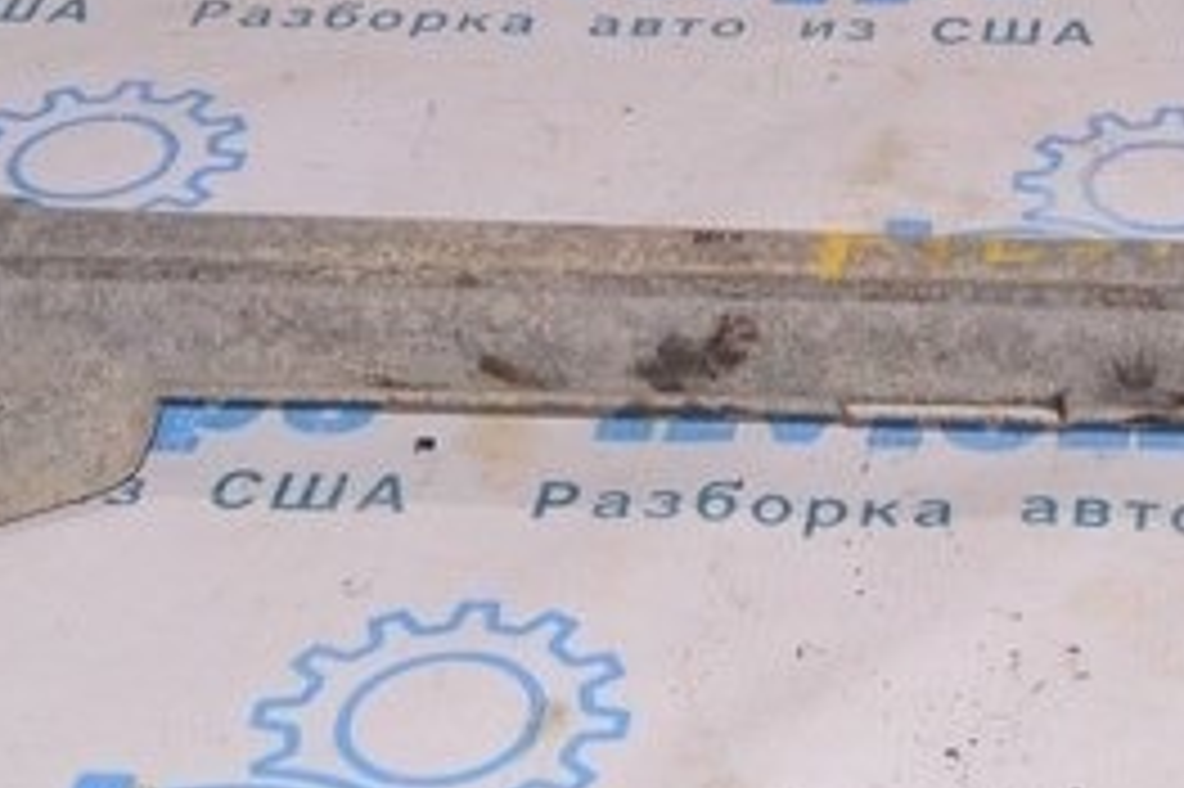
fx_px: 3845
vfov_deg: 11.6
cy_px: 47
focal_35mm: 117
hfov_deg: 17.0
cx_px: 1274
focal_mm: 20
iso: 1600
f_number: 8
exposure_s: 1/200
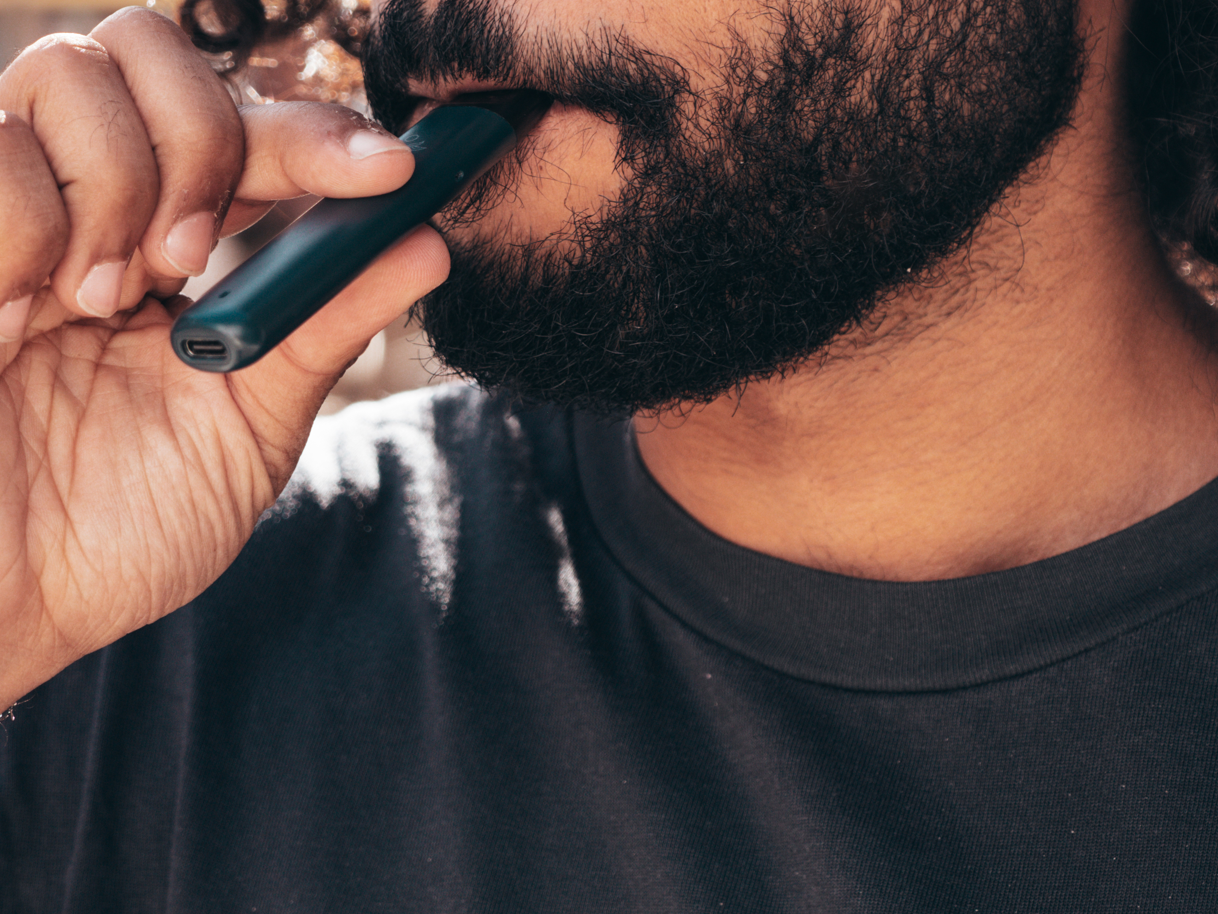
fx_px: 4926
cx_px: 773
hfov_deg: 14.1
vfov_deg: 10.5
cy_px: 83
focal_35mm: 140
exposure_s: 1/400
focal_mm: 35
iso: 100
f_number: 3.2
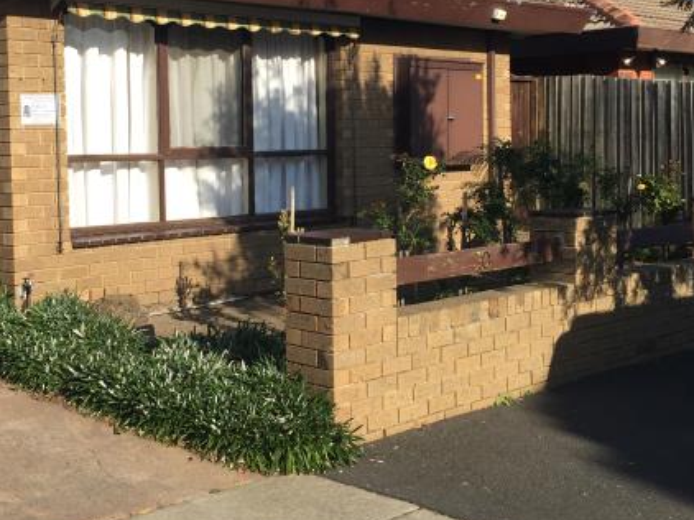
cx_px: 340
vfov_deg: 26.4
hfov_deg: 35.0
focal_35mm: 55
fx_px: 1102
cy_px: 193
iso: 32
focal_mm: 4.15
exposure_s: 1/1522
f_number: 2.2
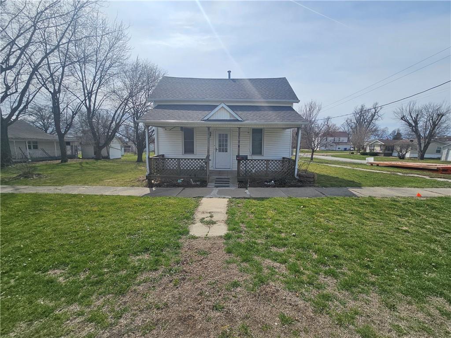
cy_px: 169
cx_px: 226
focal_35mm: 13
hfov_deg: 106.2
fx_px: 169
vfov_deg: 89.9
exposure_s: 1/4397
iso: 50
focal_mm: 2.2
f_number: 2.2
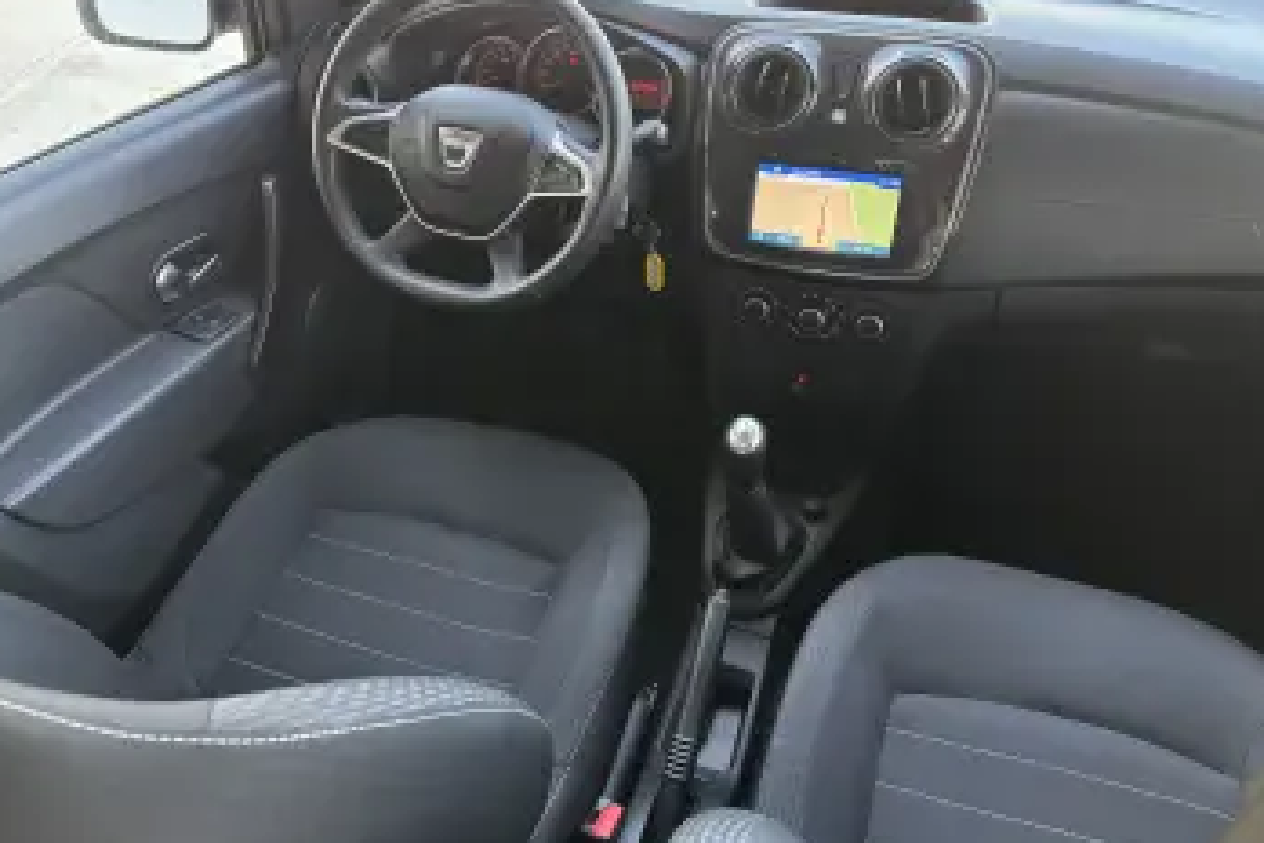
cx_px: 628
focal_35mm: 28
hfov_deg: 65.5
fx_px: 983
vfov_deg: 46.3
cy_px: 367
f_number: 1.6
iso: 125
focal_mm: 5.96
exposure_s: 1/78
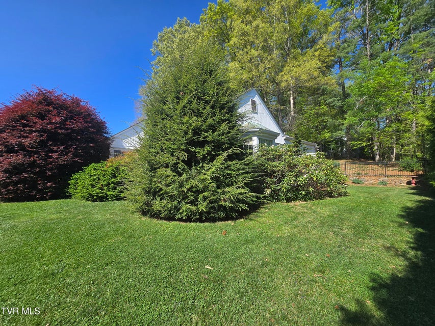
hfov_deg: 106.2
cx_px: 218
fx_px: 163
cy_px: 163
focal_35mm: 13
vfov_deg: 89.9
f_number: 2.2
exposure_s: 1/2000
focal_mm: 2.2
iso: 64
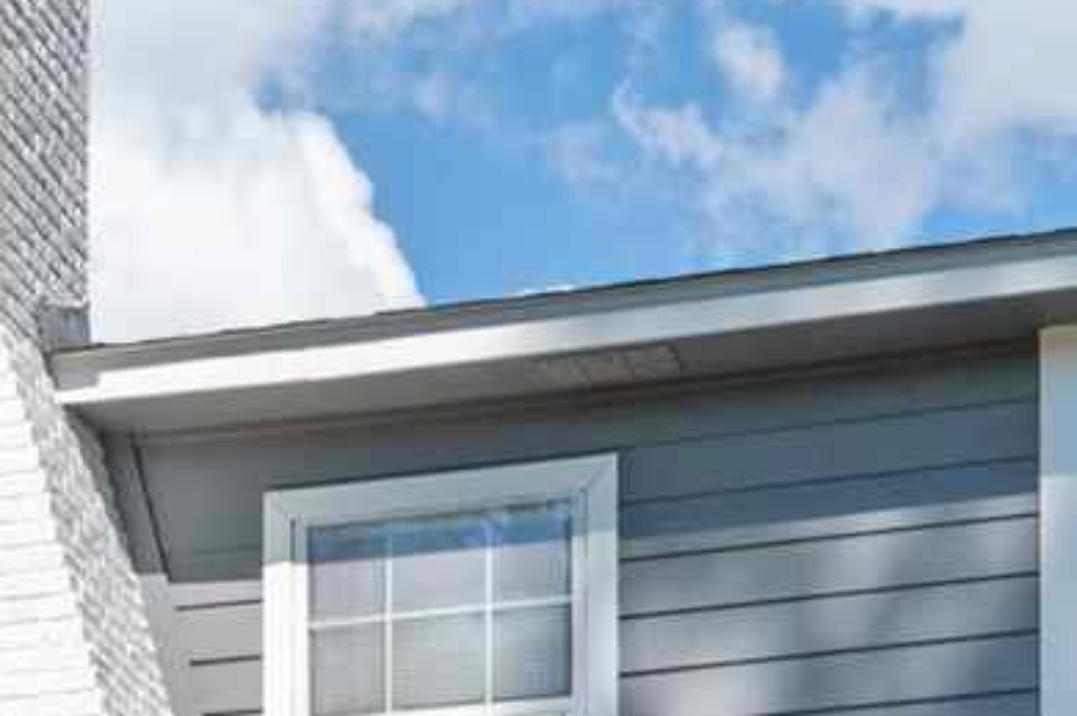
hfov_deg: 16.2
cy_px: 1790
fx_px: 3765
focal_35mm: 126
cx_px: 237
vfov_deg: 9.5
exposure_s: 1/100
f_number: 10
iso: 125
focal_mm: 16
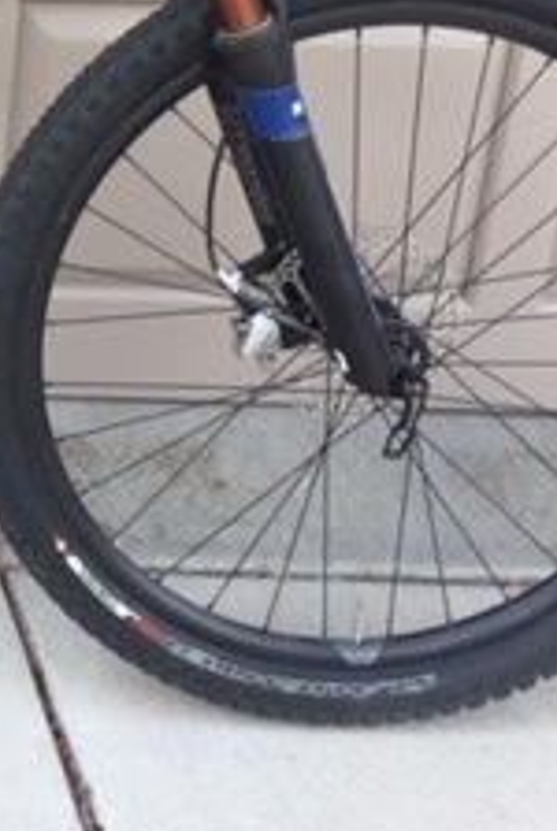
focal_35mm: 86
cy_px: 22
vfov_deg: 22.8
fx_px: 1990
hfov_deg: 14.6
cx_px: -327
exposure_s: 1/335
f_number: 2.2
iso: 32
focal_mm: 4.15
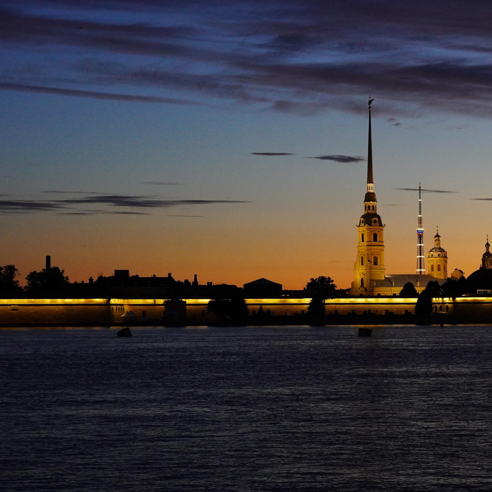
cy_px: 248
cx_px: 359
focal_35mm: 99
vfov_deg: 17.6
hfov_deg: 17.5
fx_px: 1592
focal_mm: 50
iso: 3200
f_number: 6.3
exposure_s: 1/80
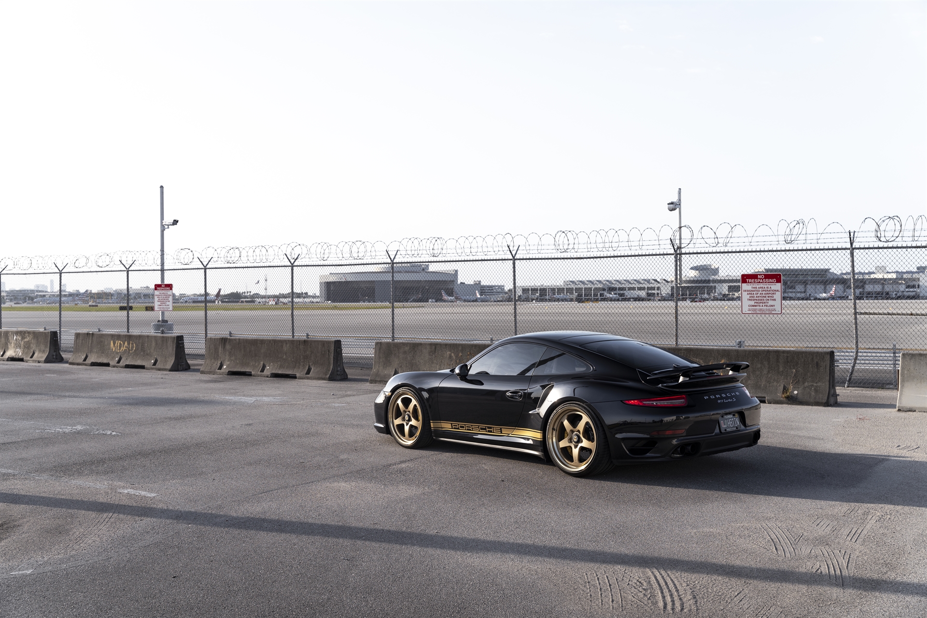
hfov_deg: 51.0
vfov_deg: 35.3
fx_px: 971
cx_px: 464
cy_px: 309
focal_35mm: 38
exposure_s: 1/250
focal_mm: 37.7
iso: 100
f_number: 5
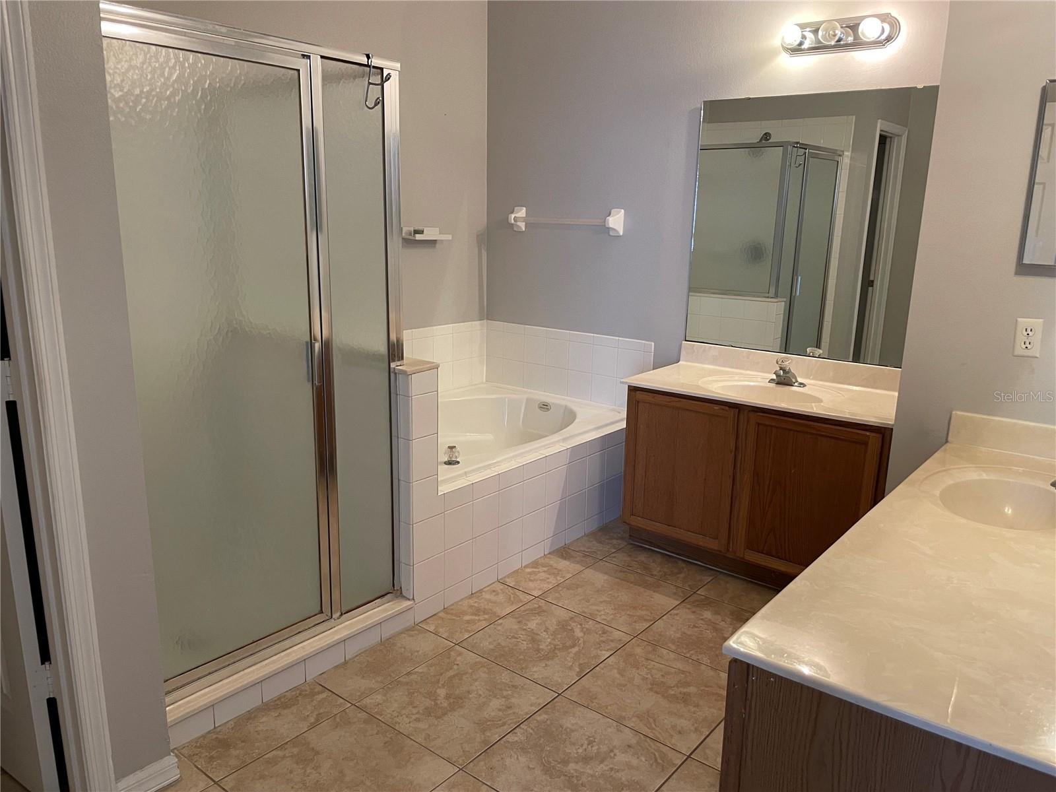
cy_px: 396
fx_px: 793
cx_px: 528
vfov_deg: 53.1
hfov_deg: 67.3
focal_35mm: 26
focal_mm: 4.2
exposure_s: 1/60
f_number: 1.6
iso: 200
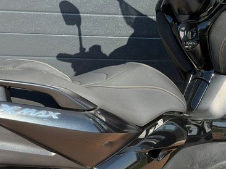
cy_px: 103
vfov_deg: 17.5
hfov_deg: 23.1
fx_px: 548
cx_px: 169
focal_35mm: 84
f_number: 1.78
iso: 80
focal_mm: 6.76
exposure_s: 1/1608
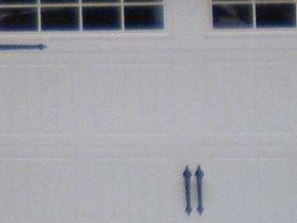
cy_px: -213
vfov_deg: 6.1
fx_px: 2023
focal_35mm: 236
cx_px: -370
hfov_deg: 7.9
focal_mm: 6.3
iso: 64
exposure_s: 1/200
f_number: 3.1
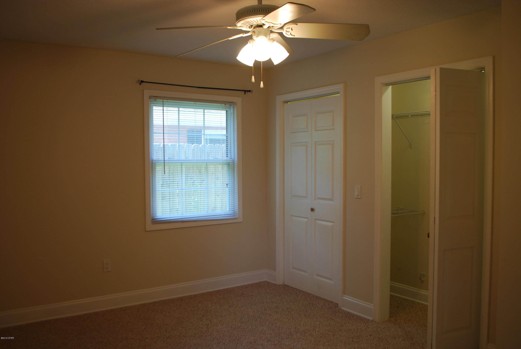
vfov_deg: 43.7
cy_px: 174
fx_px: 435
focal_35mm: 30
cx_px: 260
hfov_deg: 61.9
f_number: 3.8
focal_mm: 20
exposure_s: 1/40
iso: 200
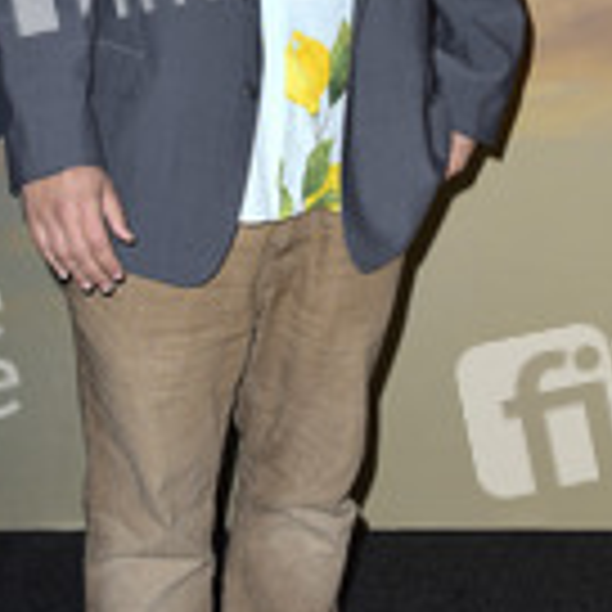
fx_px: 2200
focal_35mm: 110
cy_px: 166
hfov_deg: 15.8
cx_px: 281
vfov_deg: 15.8
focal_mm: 44
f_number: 6.3
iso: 320
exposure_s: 1/250
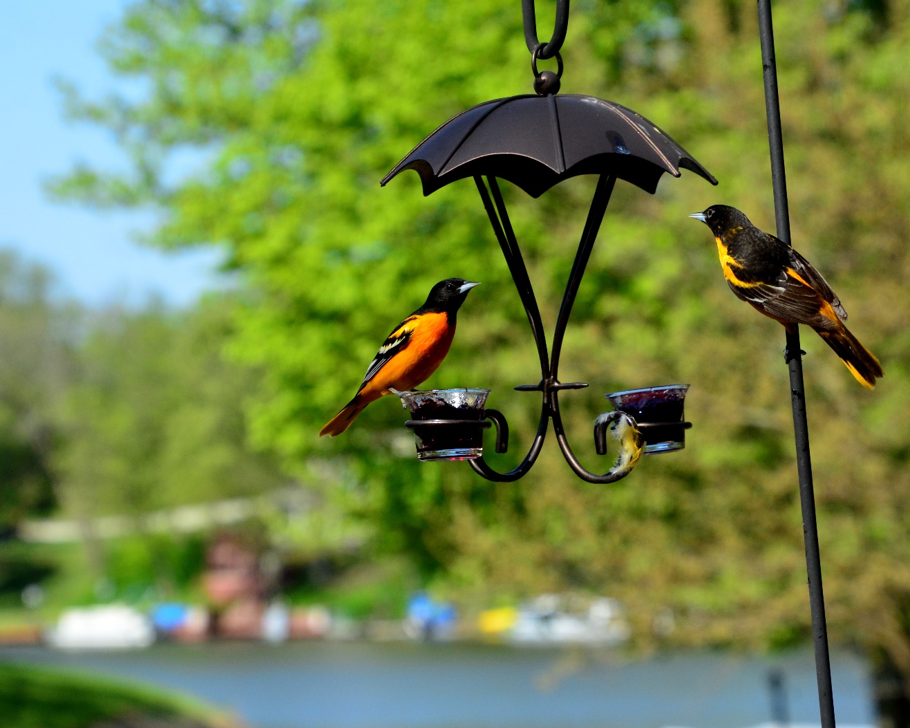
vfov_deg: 7.8
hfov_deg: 9.8
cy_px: 363
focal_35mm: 198
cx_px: 488
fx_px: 5331
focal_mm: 116
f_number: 7.1
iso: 800
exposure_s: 1/800
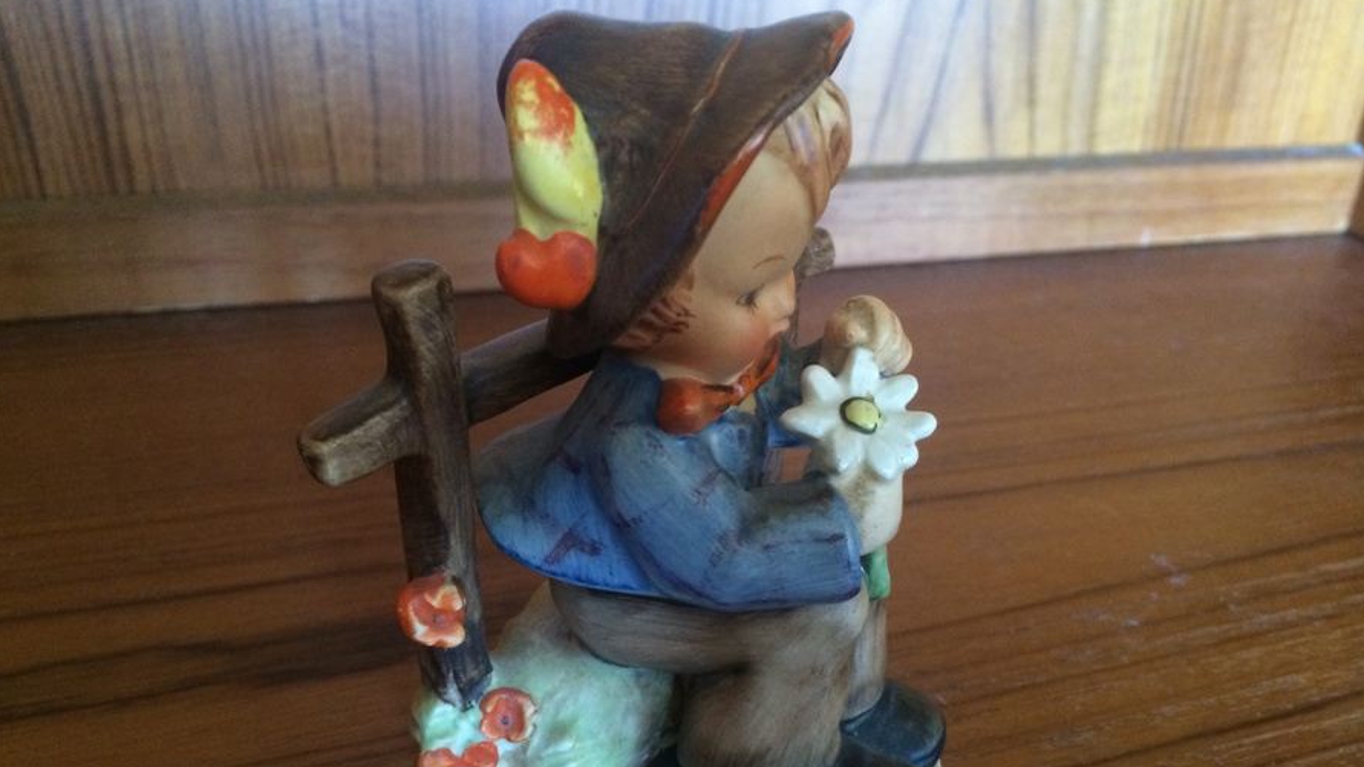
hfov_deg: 59.5
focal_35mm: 33
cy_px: 506
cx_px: 680
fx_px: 1193
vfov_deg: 35.3
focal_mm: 4.12
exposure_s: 1/15
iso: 320
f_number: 2.2
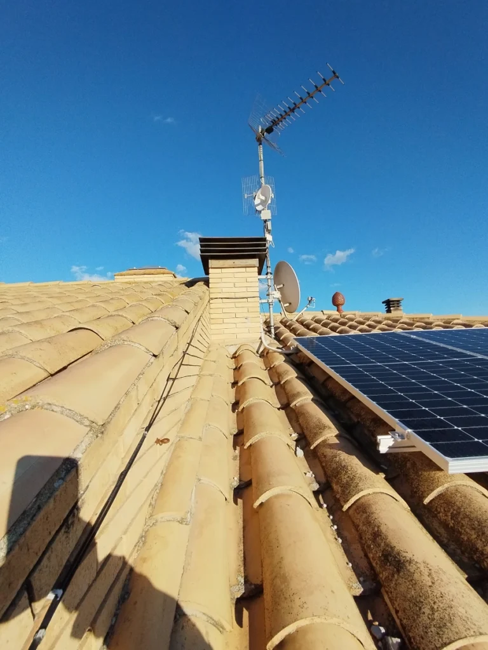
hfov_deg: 78.1
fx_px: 301
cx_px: 244
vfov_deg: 94.5
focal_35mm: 16
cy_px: 325
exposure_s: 1/3080
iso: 60
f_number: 2.2
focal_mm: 1.65
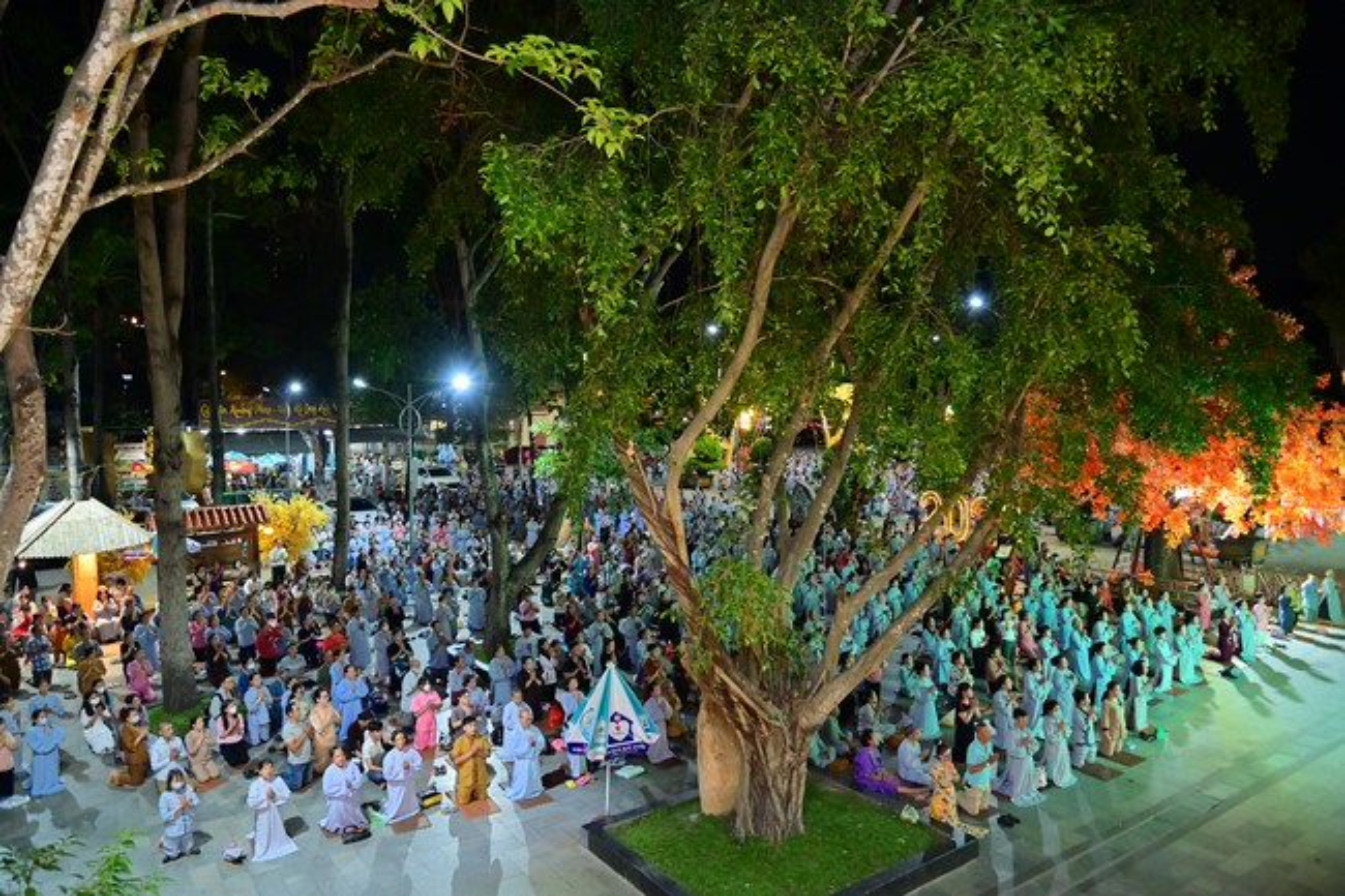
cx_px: 672
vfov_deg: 53.1
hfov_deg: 73.8
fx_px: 896
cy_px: 448
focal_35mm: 24
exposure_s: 1/80
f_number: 4.5
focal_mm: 24
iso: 3200
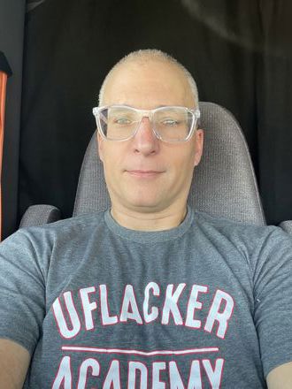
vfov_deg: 60.0
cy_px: 194
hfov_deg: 46.8
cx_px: 146
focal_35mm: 30
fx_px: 337
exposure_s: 1/121
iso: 64
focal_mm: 2.71
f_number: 2.2
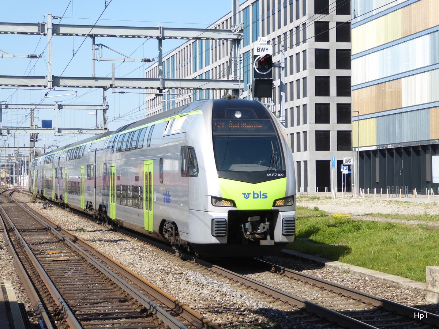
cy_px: 164
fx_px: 1154
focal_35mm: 91
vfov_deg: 16.2
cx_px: 220
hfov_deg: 21.5
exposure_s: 1/250
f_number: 4.8
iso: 80
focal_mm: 15
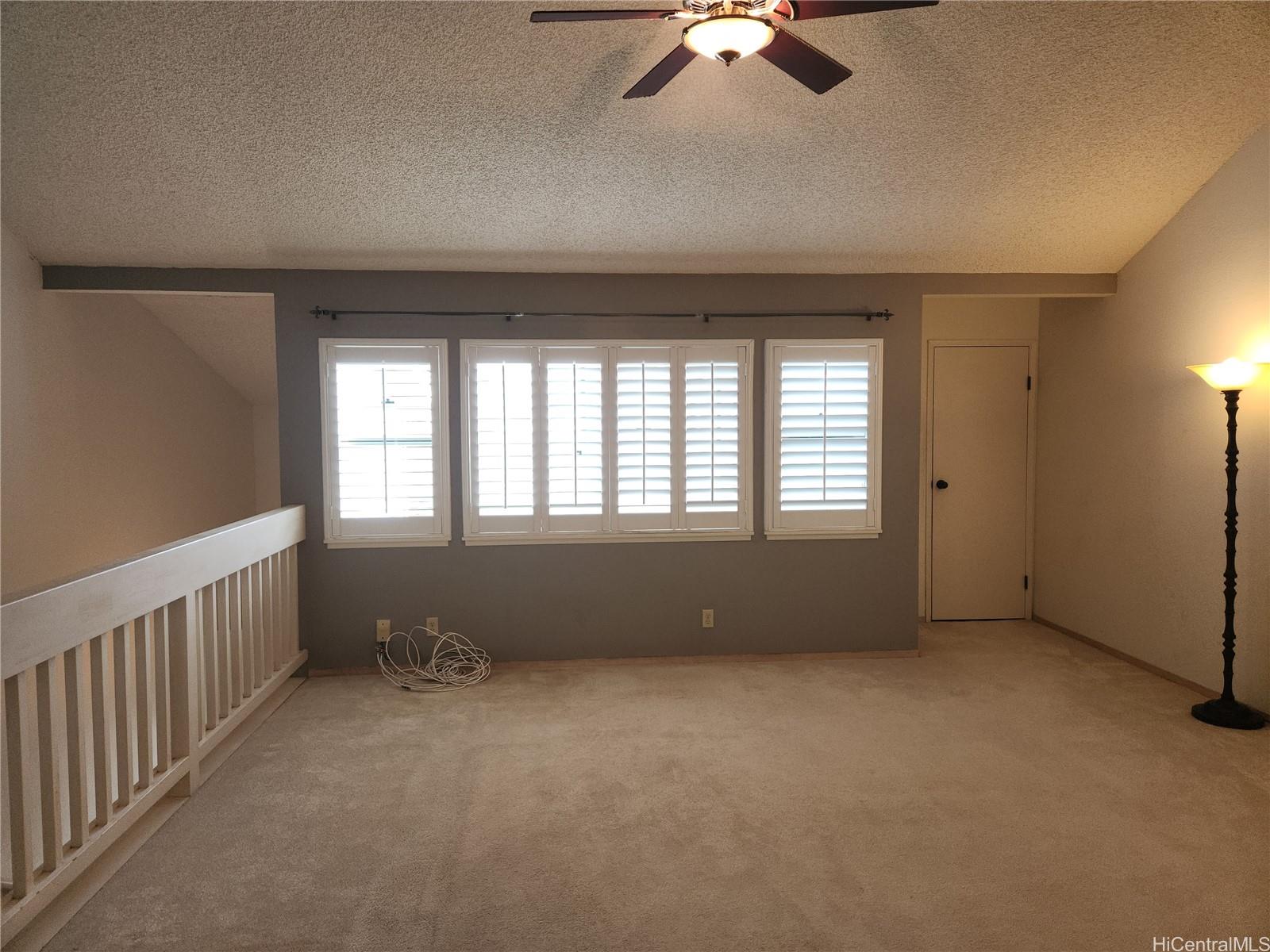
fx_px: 844
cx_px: 635
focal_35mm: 23
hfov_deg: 73.9
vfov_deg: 58.9
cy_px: 476
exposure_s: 1/60
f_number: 1.8
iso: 50
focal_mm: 5.4
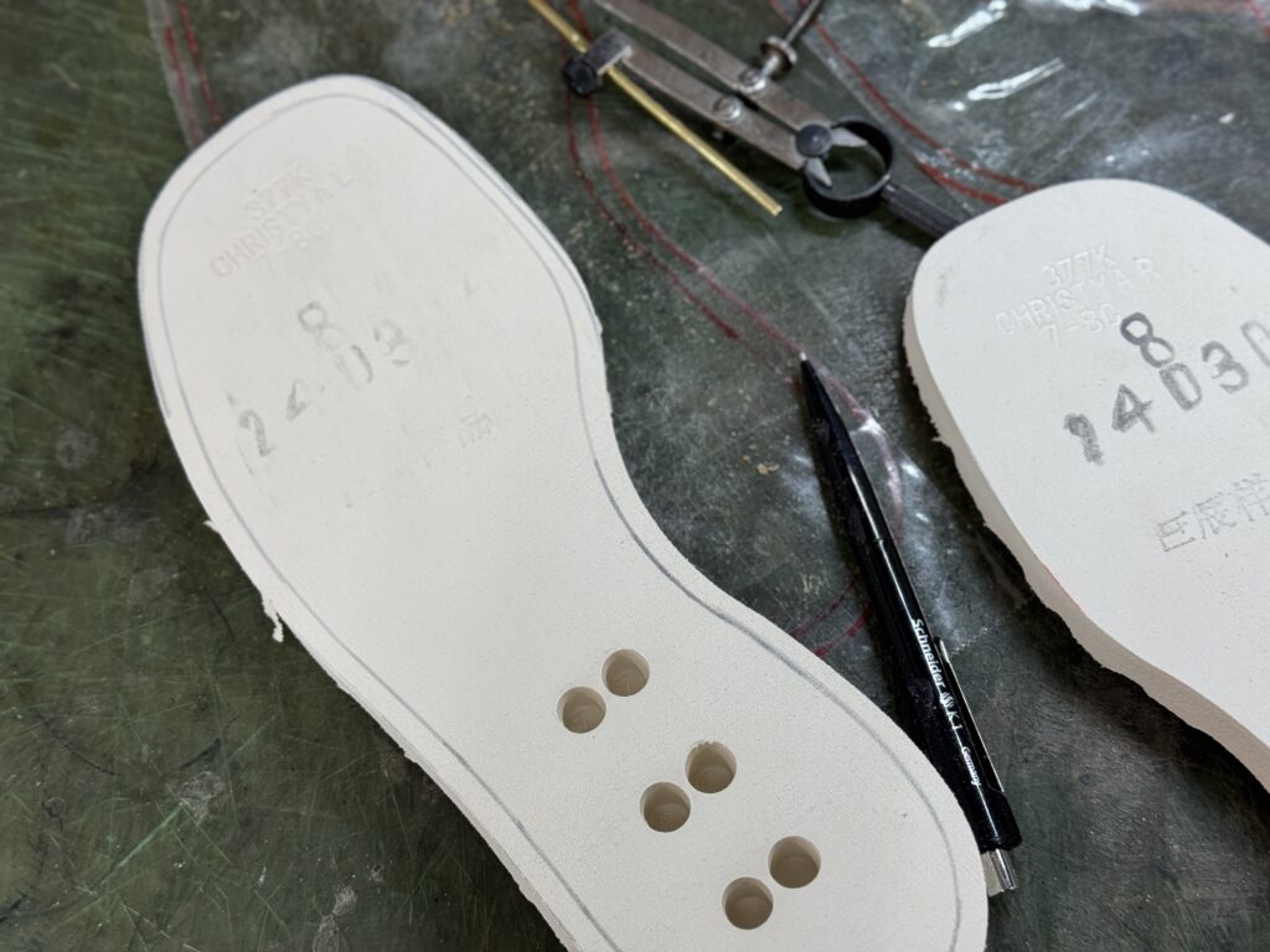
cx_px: 635
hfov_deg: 39.7
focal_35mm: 48
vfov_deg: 30.3
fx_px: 1761
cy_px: 476
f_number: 1.78
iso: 80
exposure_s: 1/120
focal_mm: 6.76
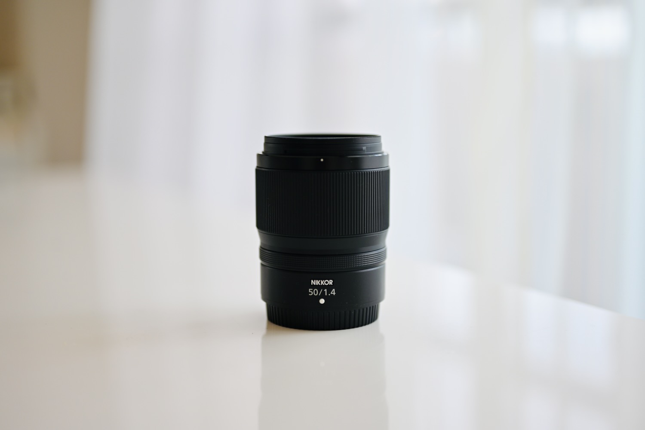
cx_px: 322
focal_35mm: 50
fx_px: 896
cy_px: 215
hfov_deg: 39.6
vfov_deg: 27.0
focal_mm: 50
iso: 200
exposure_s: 1/100
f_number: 1.8
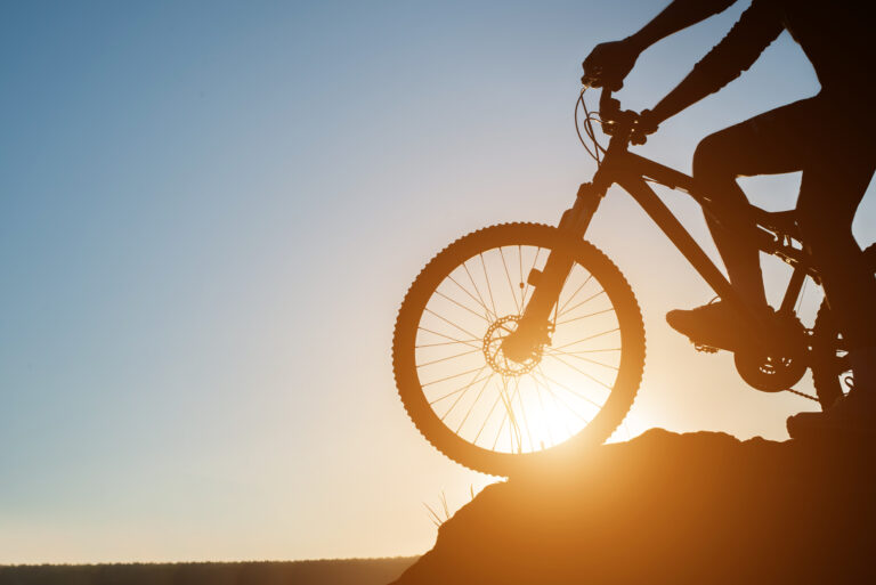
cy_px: 292
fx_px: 1217
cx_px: 438
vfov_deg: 27.0
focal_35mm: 50
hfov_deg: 39.6
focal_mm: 50
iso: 50
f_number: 9
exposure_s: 1/125
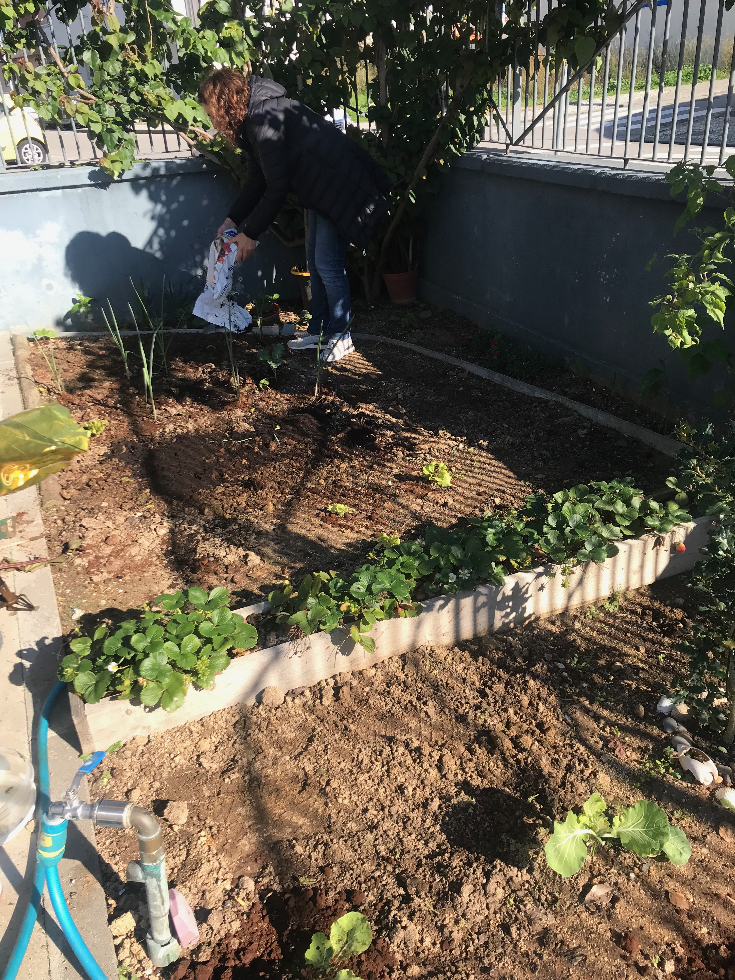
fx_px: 793
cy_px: 490
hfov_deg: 49.7
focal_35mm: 28
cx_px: 368
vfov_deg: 63.4
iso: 20
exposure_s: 1/1008
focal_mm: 3.99
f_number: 1.8
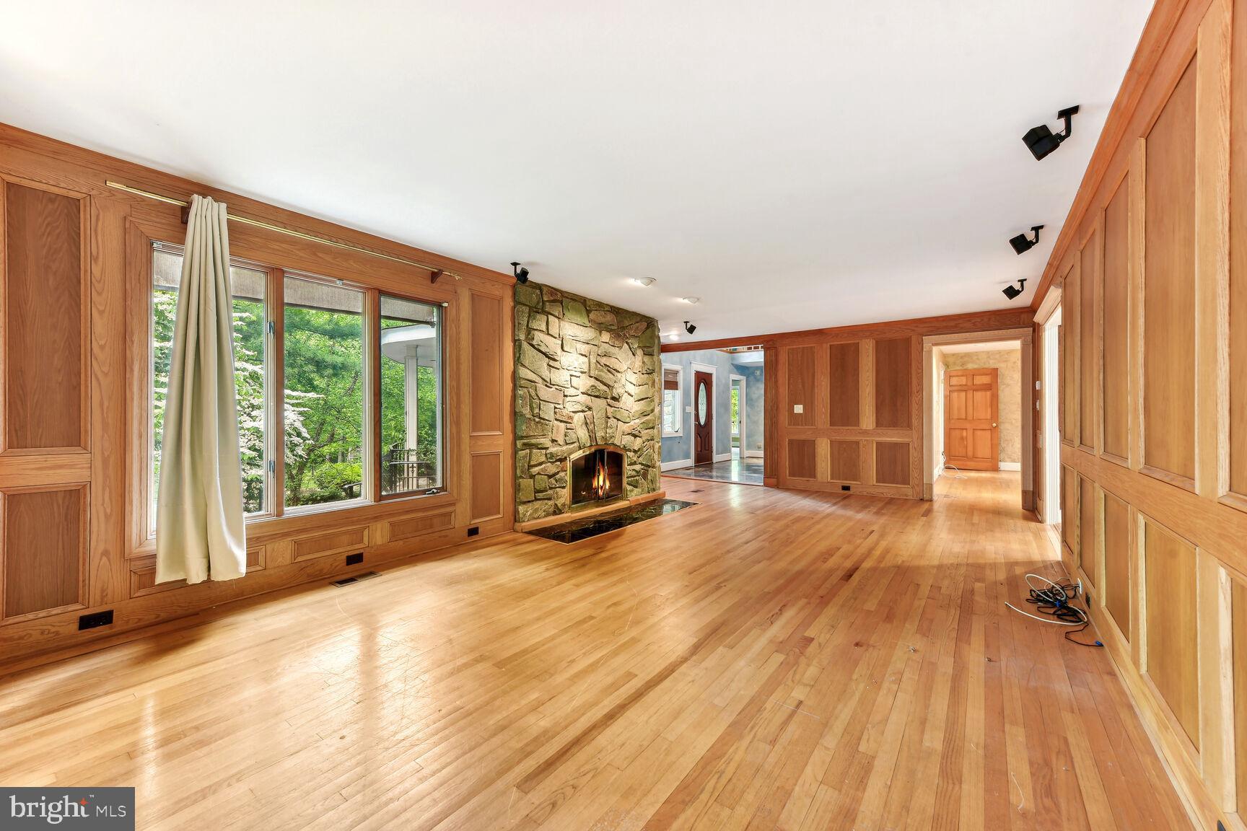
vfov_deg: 81.2
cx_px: 624
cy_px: 416
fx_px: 485
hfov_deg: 104.3
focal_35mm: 14
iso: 200
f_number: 8
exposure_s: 1/2
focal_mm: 14
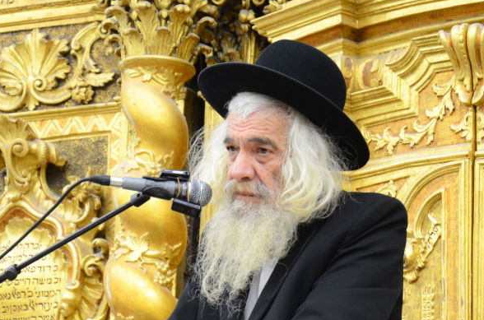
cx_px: 286
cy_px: 233
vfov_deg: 7.5
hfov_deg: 11.3
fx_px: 2454
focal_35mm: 183
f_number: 5.6
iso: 800
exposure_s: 1/80
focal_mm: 70
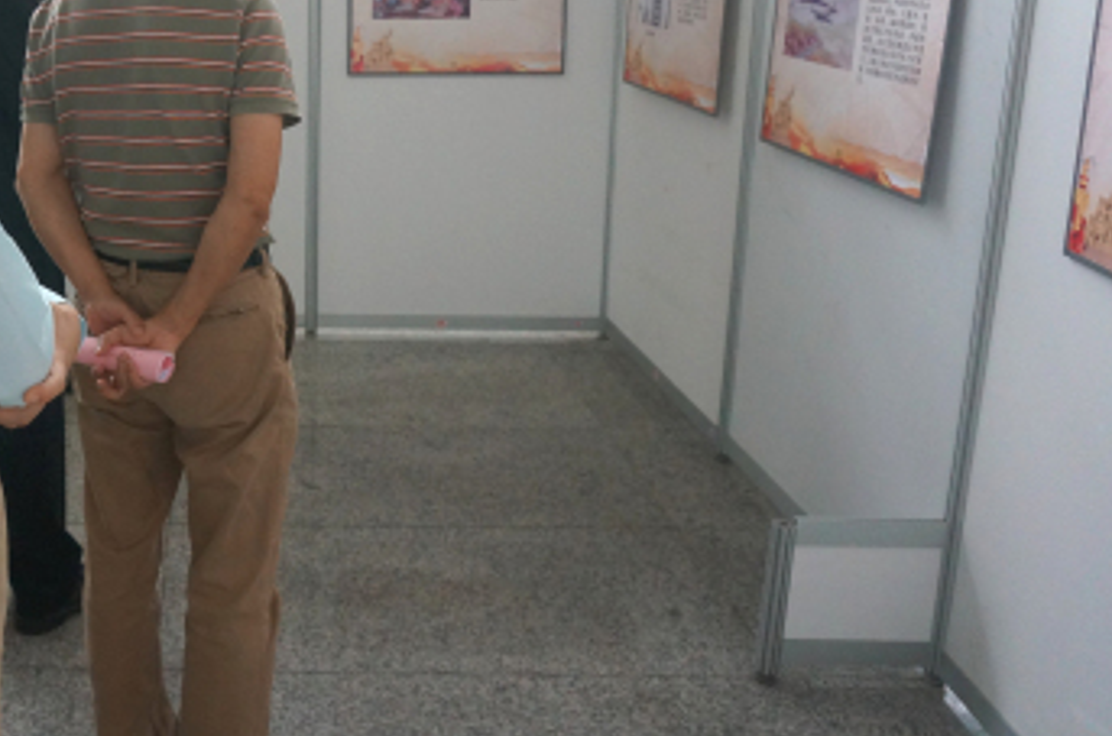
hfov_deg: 43.3
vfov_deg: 30.8
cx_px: 156
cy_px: 126
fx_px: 1294
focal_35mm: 42
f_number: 4
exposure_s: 1/160
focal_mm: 16
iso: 1600
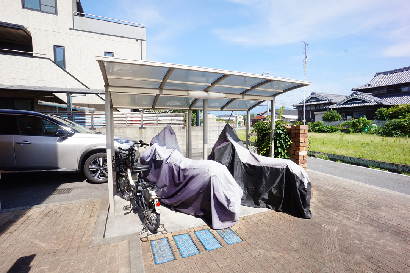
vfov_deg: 77.3
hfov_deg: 100.4
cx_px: 205
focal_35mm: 15
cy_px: 136
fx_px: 171
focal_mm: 10
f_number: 13
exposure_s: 1/80
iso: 100
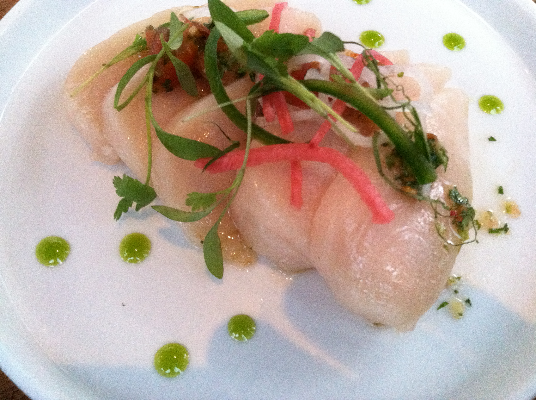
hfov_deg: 52.7
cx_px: 268
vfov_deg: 40.6
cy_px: 200
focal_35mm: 35
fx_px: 541
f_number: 2.8
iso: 640
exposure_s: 1/15
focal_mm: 3.85
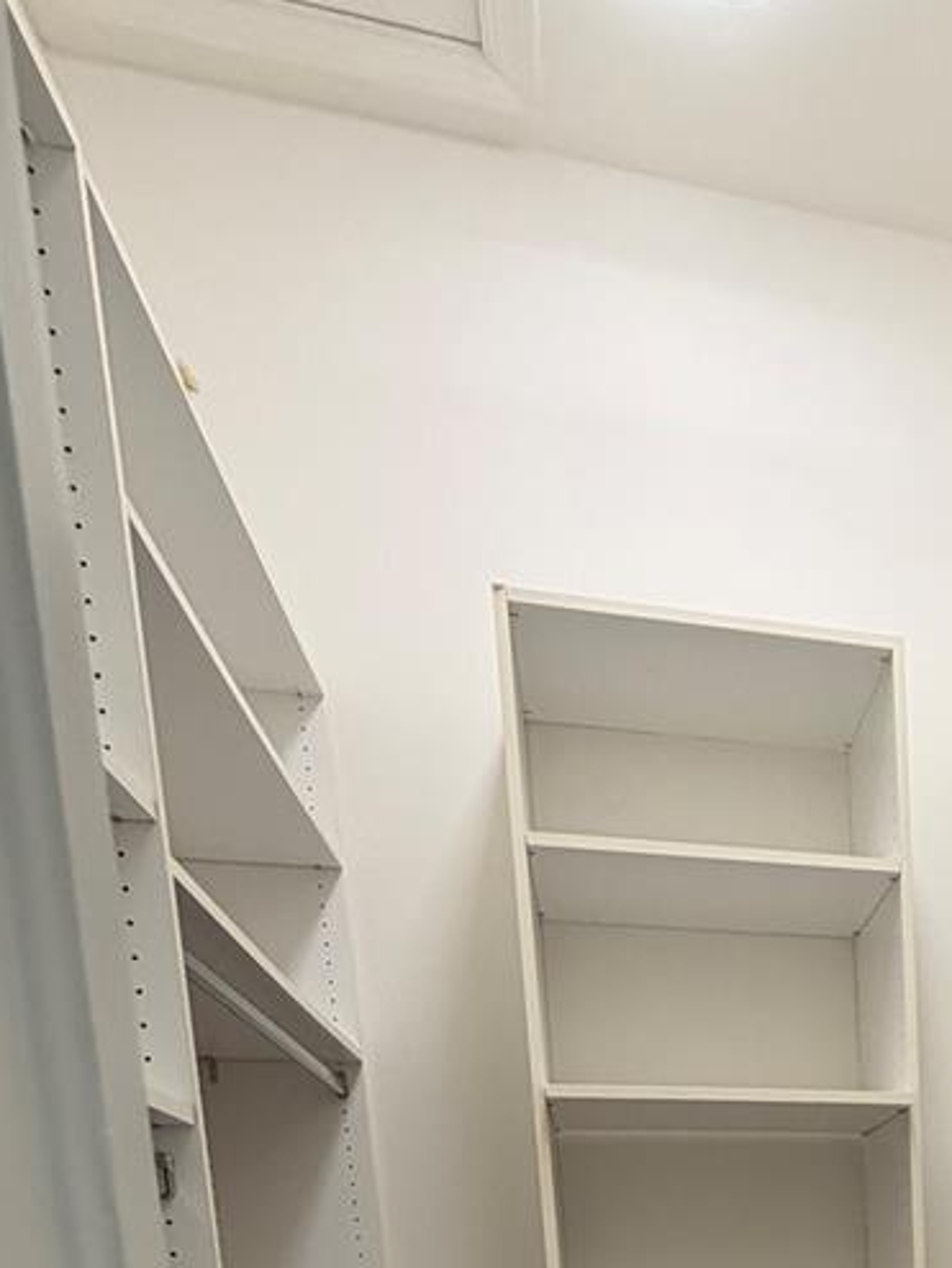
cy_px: 1494
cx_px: 980
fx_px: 1246
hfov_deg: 36.9
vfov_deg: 39.9
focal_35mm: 34
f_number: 2.2
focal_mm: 2.22
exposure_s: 1/120
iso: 160
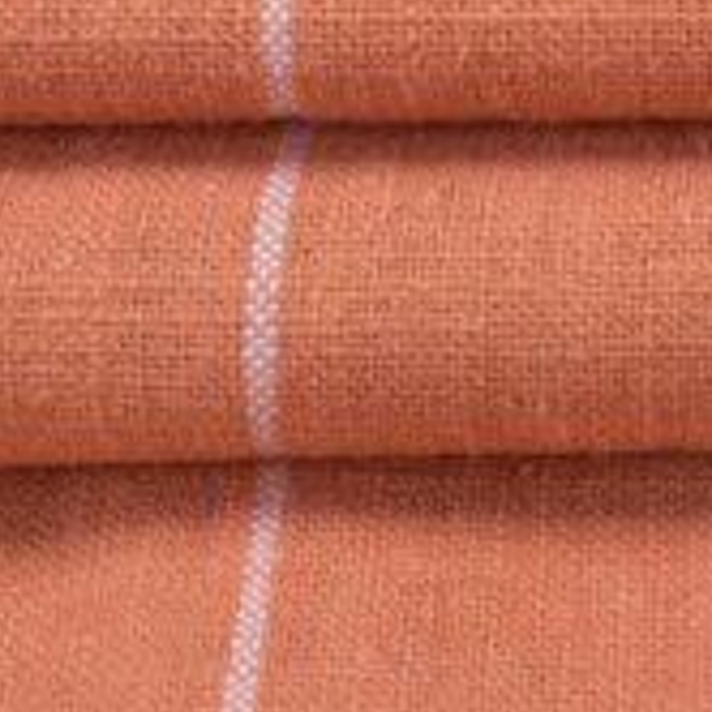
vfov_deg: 11.9
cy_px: 229
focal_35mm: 146
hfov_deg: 11.7
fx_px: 3398
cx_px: 918
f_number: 11
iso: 100
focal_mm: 38
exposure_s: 1/125
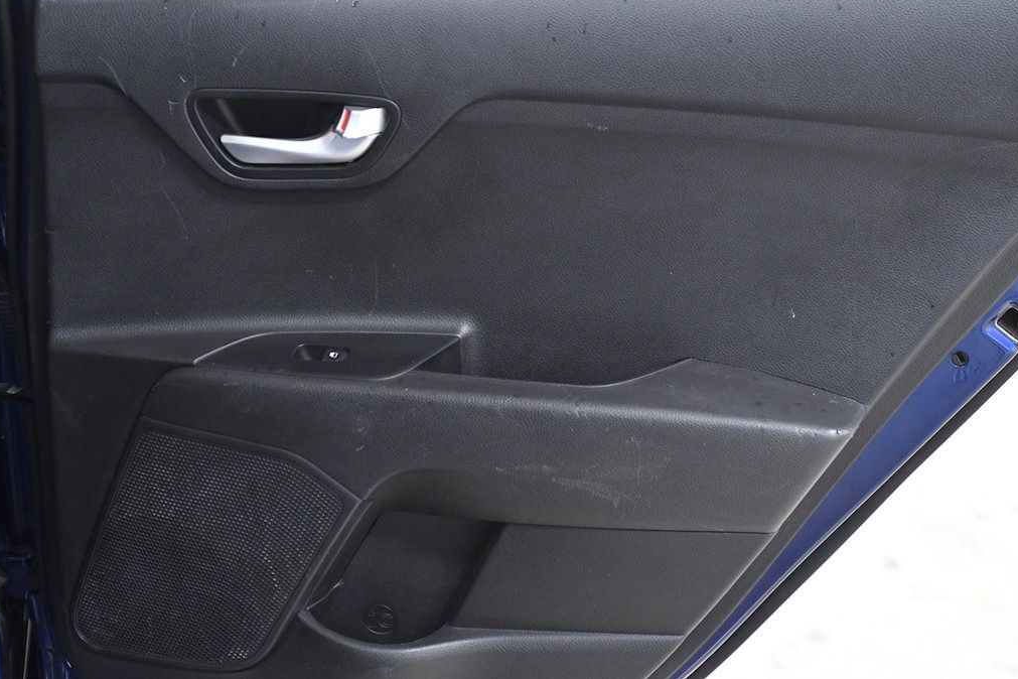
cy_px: 336
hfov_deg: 25.7
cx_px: 505
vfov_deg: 17.3
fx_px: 2234
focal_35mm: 79
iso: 2500
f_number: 3.5
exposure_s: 1/250
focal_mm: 52
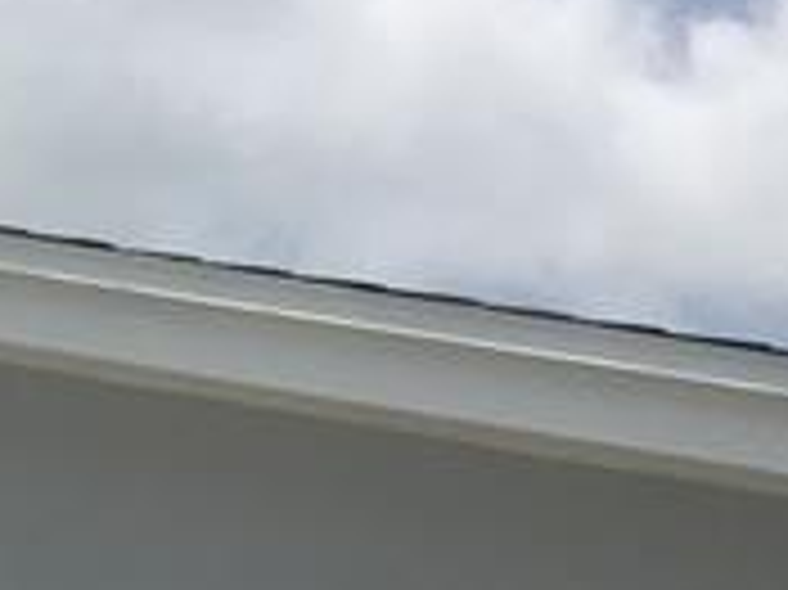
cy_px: 1121
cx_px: -477
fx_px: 3867
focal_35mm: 170
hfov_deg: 11.1
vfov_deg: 8.3
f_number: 2.2
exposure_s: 1/3663
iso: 25
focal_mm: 4.15
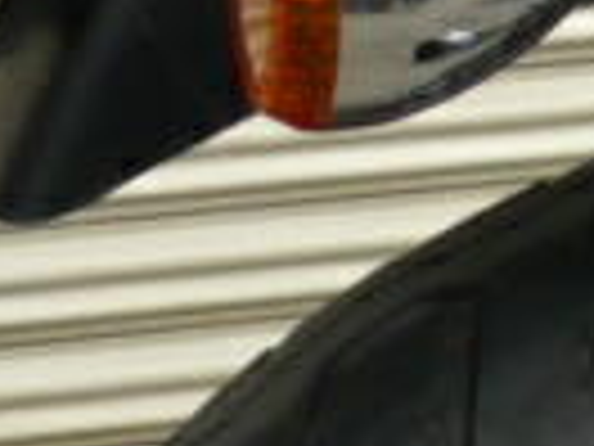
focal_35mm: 252
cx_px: 914
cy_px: -347
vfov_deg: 5.8
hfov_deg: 7.7
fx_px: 4324
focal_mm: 5.5
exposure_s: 1/1000
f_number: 2.8
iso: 100
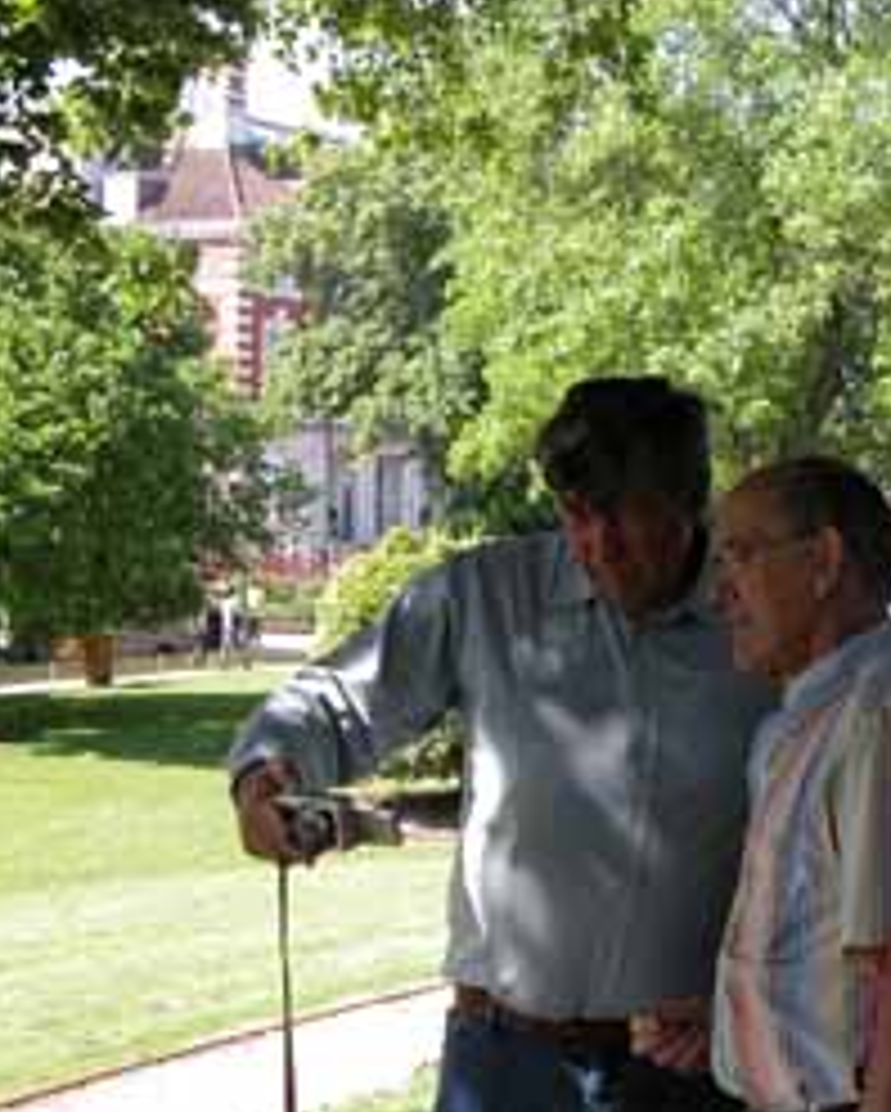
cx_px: 662
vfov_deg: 26.7
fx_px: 2337
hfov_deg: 21.4
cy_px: 662
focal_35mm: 71
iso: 100
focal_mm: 11.6
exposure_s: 1/126
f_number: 4.2
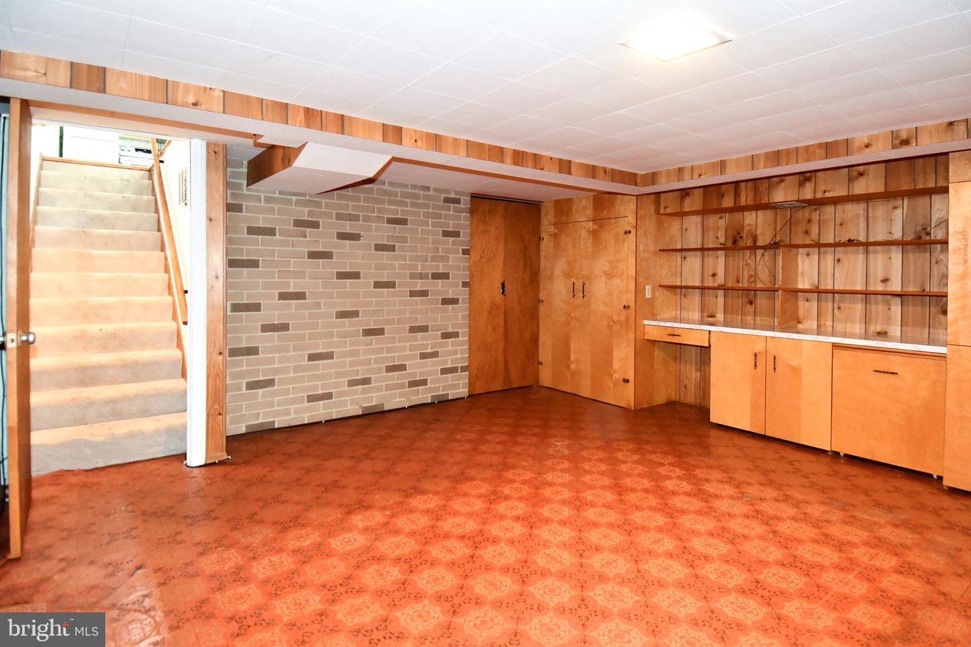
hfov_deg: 90.0
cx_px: 486
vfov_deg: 67.4
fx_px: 485
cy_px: 324
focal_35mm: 18
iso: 4500
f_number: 4
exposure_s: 1/60
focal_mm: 12
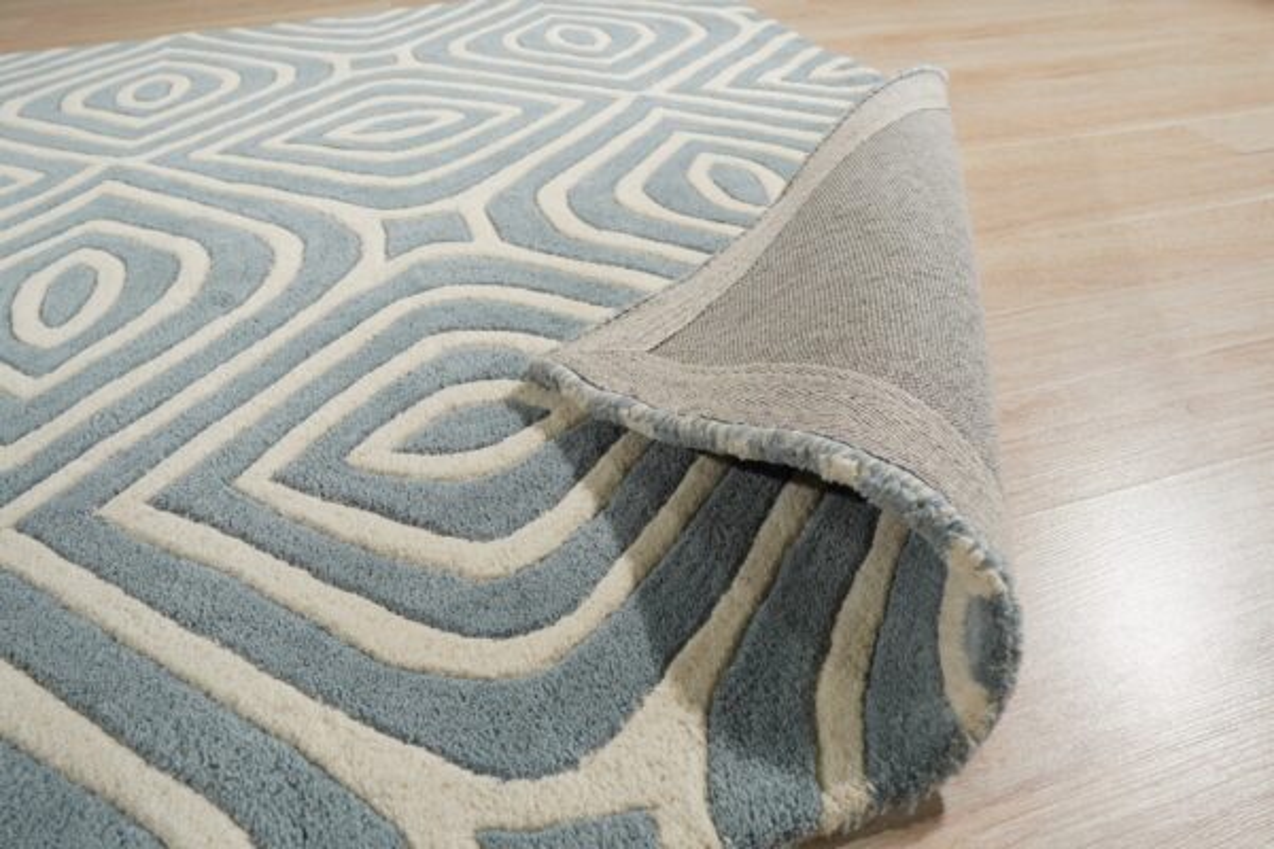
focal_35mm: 24
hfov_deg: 73.7
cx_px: 637
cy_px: 424
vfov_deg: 53.1
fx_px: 849
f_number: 5
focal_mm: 16
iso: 640
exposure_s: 1/200
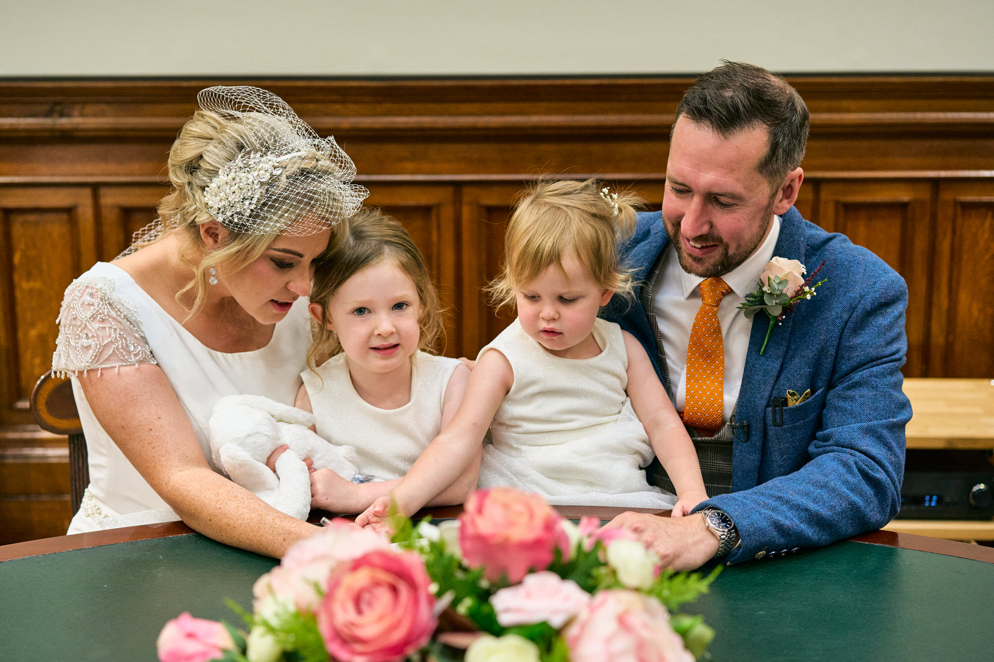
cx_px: 497
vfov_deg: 24.6
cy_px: 331
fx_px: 1518
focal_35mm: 55
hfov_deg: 36.2
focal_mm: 55
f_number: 3.5
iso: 2500
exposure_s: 1/125
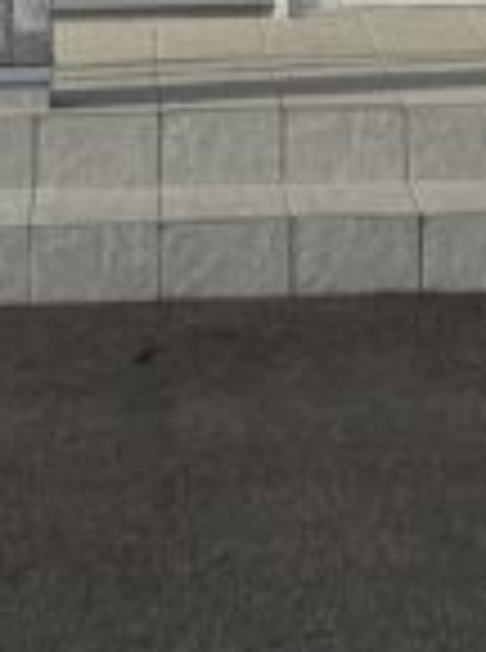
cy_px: -935
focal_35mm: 170
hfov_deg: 8.7
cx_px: 338
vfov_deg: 10.1
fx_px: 3197
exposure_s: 1/2370
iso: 80
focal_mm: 6.76
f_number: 1.78
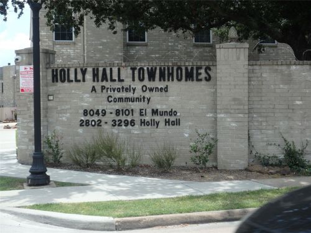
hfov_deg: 33.8
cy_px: 116
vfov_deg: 25.7
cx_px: 156
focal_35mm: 57
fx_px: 512
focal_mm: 10.1
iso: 125
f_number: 5.1
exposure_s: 1/400
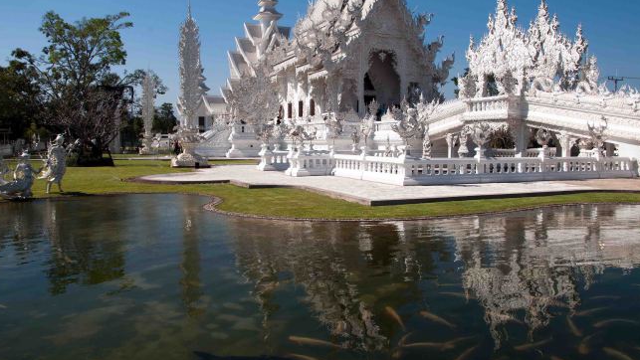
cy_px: 151
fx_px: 492
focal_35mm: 29
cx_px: 320
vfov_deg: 40.1
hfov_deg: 66.1
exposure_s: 1/500
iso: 200
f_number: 13
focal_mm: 18
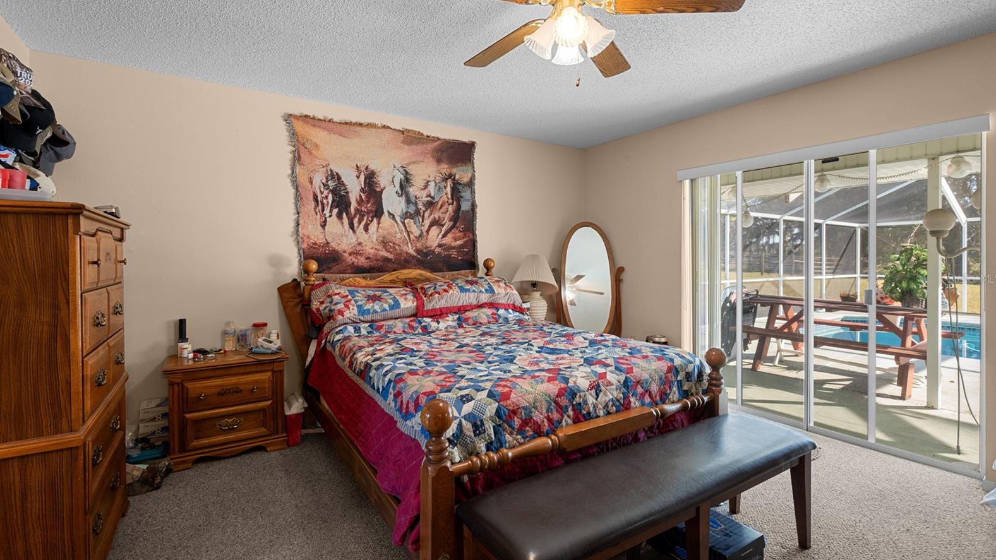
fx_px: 449
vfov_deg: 63.9
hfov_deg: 95.9
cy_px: 278
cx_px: 498
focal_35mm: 17
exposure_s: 1/10
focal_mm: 16
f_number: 10
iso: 1000
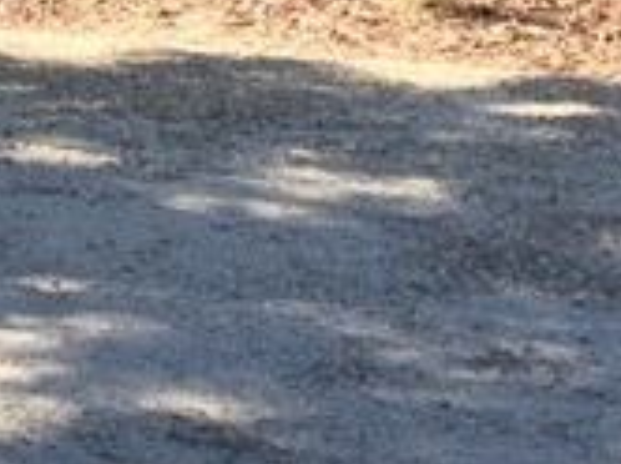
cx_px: -423
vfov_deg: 7.9
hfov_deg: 10.5
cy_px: -479
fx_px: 3207
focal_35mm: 179
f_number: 2.2
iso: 25
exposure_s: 1/278
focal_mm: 4.15
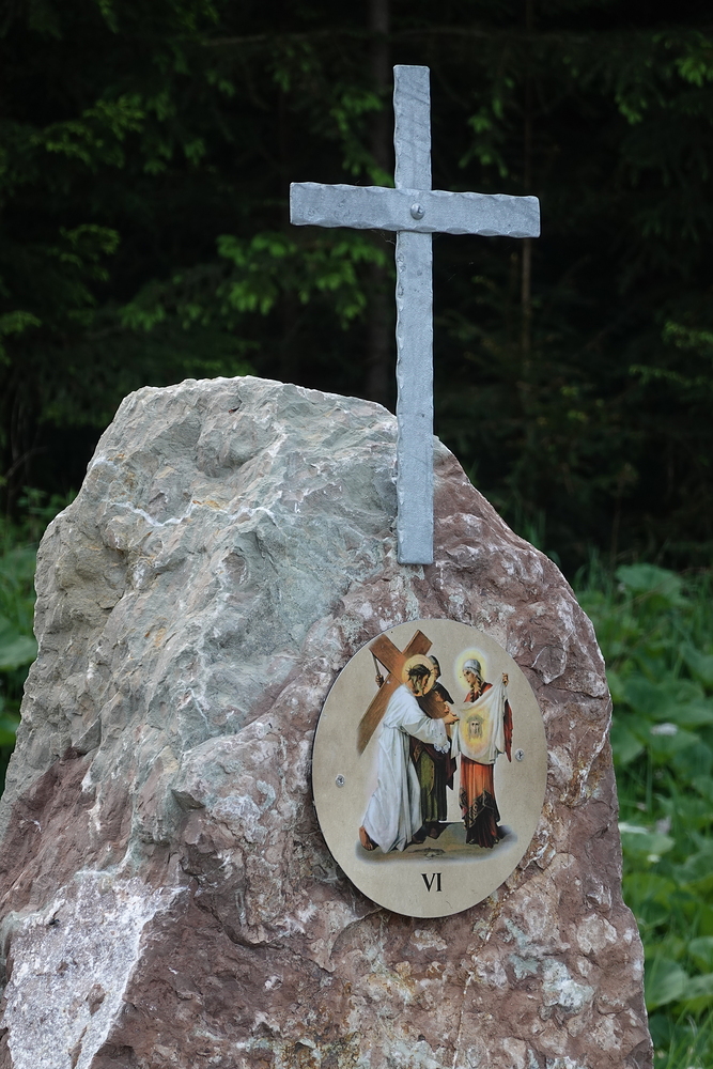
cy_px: 534
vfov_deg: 11.3
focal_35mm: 182
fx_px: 5405
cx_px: 356
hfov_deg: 7.5
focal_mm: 65.97
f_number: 4.5
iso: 125
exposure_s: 1/250
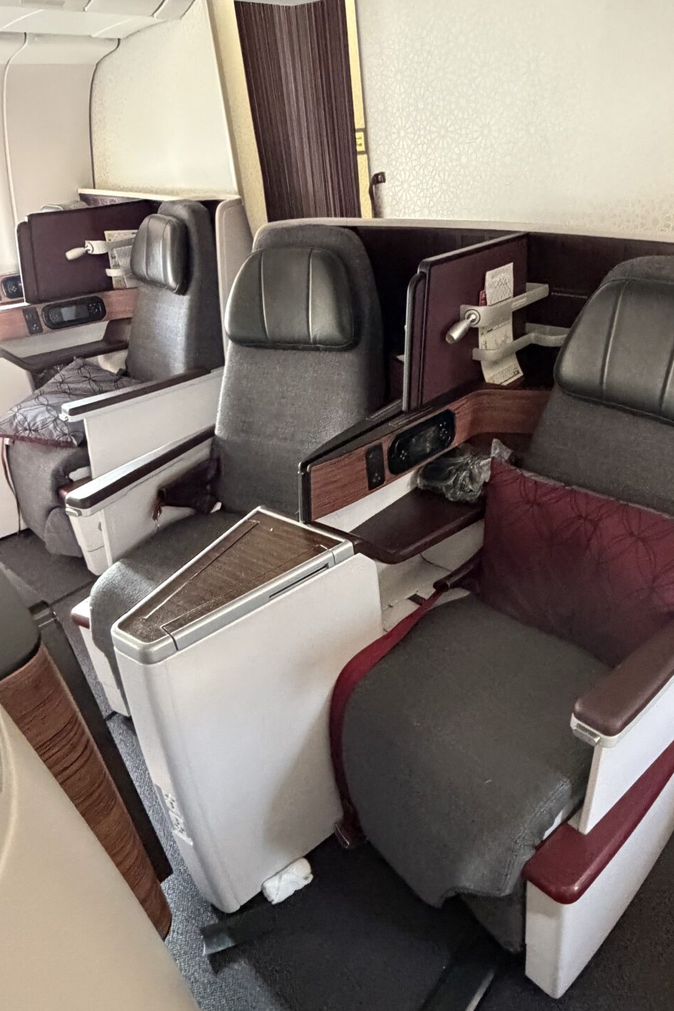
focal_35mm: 26
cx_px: 443
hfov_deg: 48.8
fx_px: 730
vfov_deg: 69.4
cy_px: 520
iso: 1000
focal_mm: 2.22
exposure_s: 1/57
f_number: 2.2
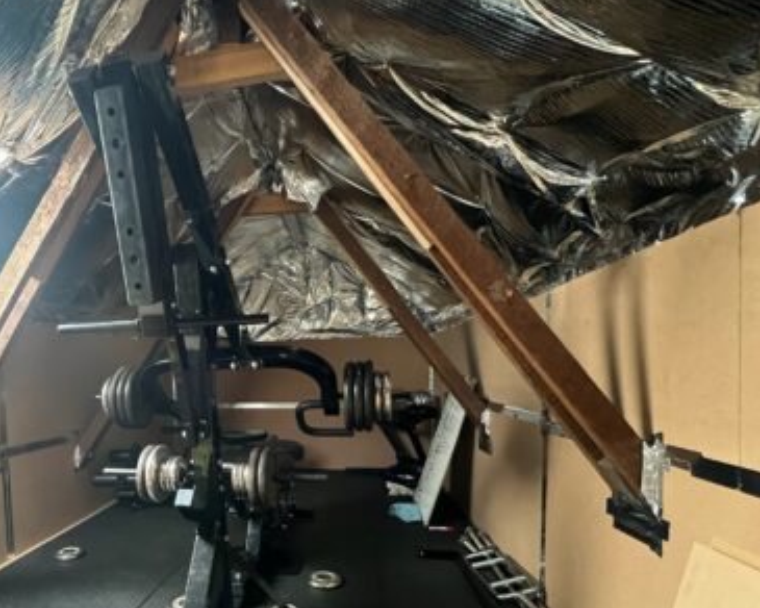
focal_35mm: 20
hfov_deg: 76.7
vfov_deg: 66.7
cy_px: 391
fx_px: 450
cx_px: 229
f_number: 1.8
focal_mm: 1.57
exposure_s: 1/43
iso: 1000
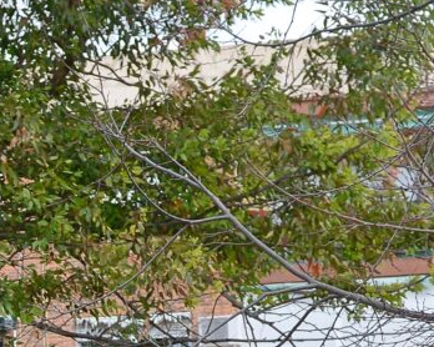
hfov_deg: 8.4
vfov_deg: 6.6
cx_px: -352
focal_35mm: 221
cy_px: 851
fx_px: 2837
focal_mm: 32
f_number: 5.6
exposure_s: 1/125
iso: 125
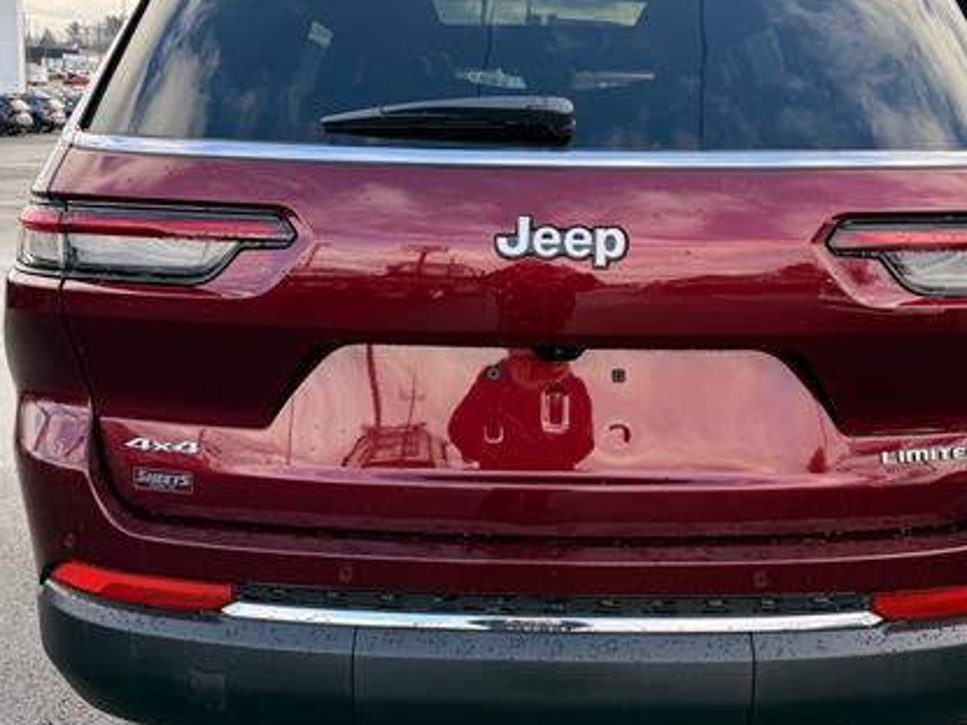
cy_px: 343
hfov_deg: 50.1
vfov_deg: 38.6
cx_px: 520
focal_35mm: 37
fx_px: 1033
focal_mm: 6.76
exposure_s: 1/677
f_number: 1.78
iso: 80
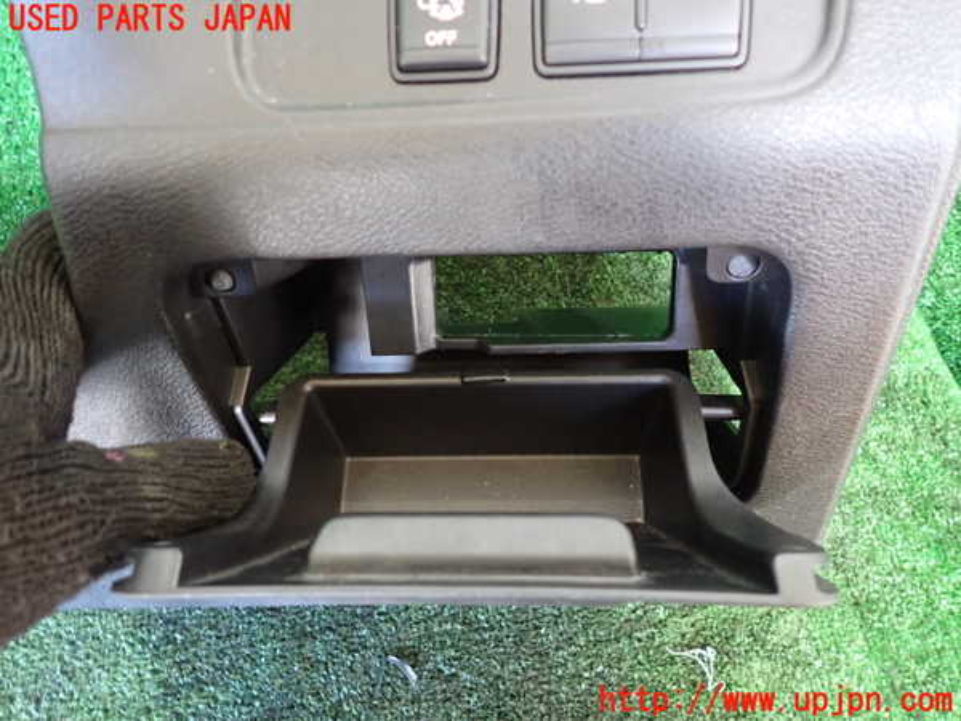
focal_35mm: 25
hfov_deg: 69.4
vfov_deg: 54.9
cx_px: 480
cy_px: 360
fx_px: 694
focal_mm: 4.5
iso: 800
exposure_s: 1/25
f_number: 2
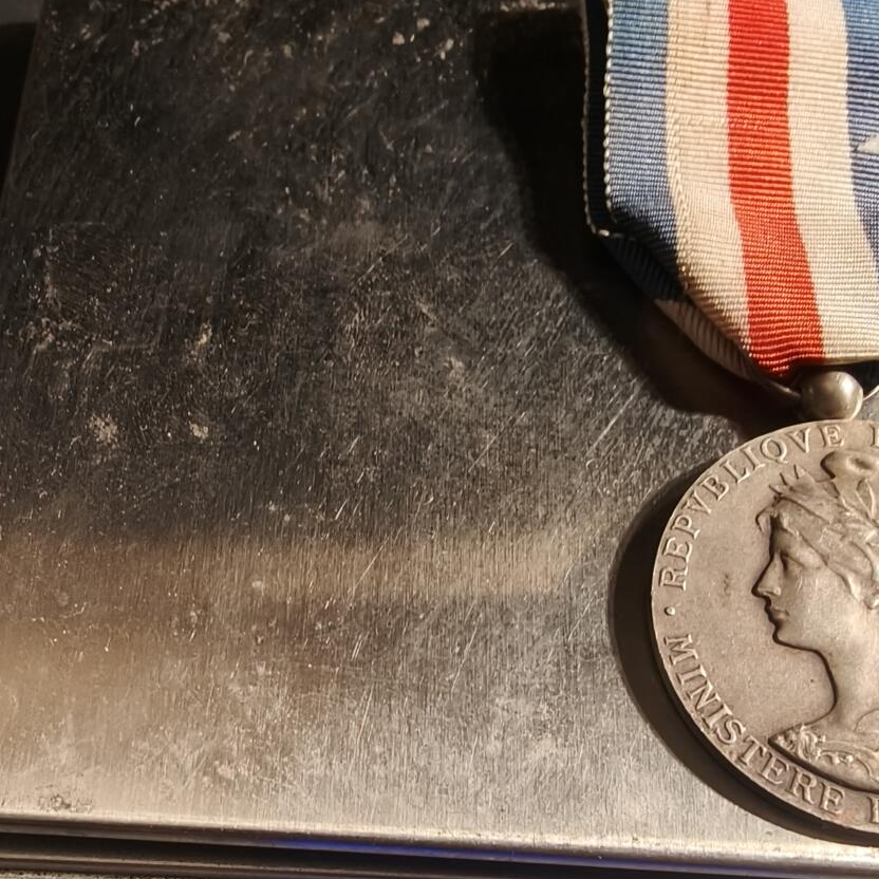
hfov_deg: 37.6
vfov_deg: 34.1
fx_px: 1264
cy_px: 929
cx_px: 637
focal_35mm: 44
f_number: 2
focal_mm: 2.32
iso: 160
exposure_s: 1/76.4
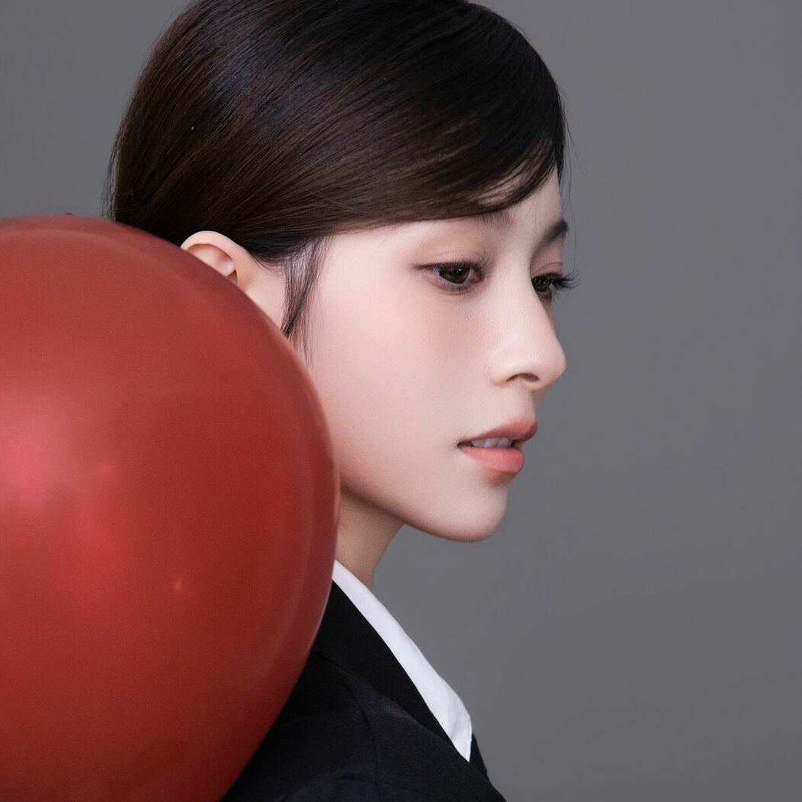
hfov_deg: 13.1
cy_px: 576
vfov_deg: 13.1
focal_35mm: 133
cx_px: 401
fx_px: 3486
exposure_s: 1/50
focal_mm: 105
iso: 3200
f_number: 8
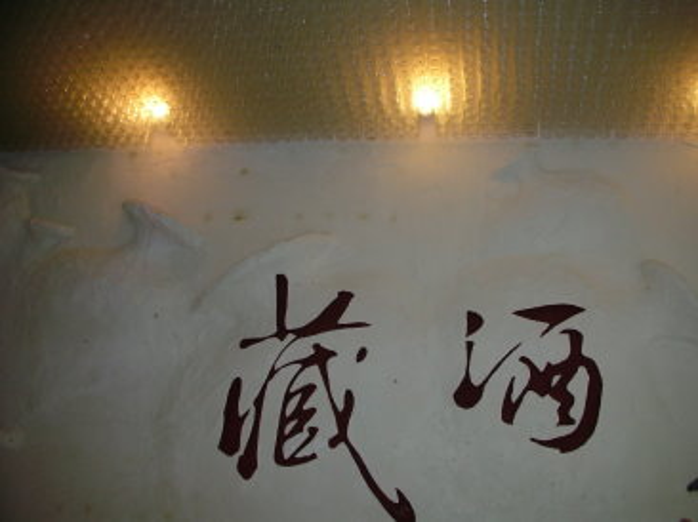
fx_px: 705
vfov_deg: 40.7
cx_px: 349
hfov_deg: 52.7
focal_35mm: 35
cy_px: 261
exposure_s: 1/30
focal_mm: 5.8
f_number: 3
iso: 50
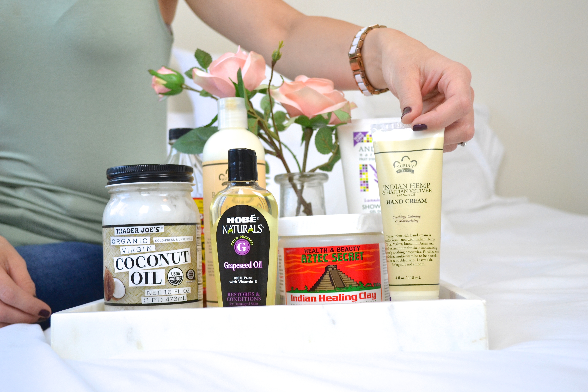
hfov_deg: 41.1
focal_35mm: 48
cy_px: 196
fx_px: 784
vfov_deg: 28.1
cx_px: 294
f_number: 5.6
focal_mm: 32
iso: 800
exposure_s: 1/125
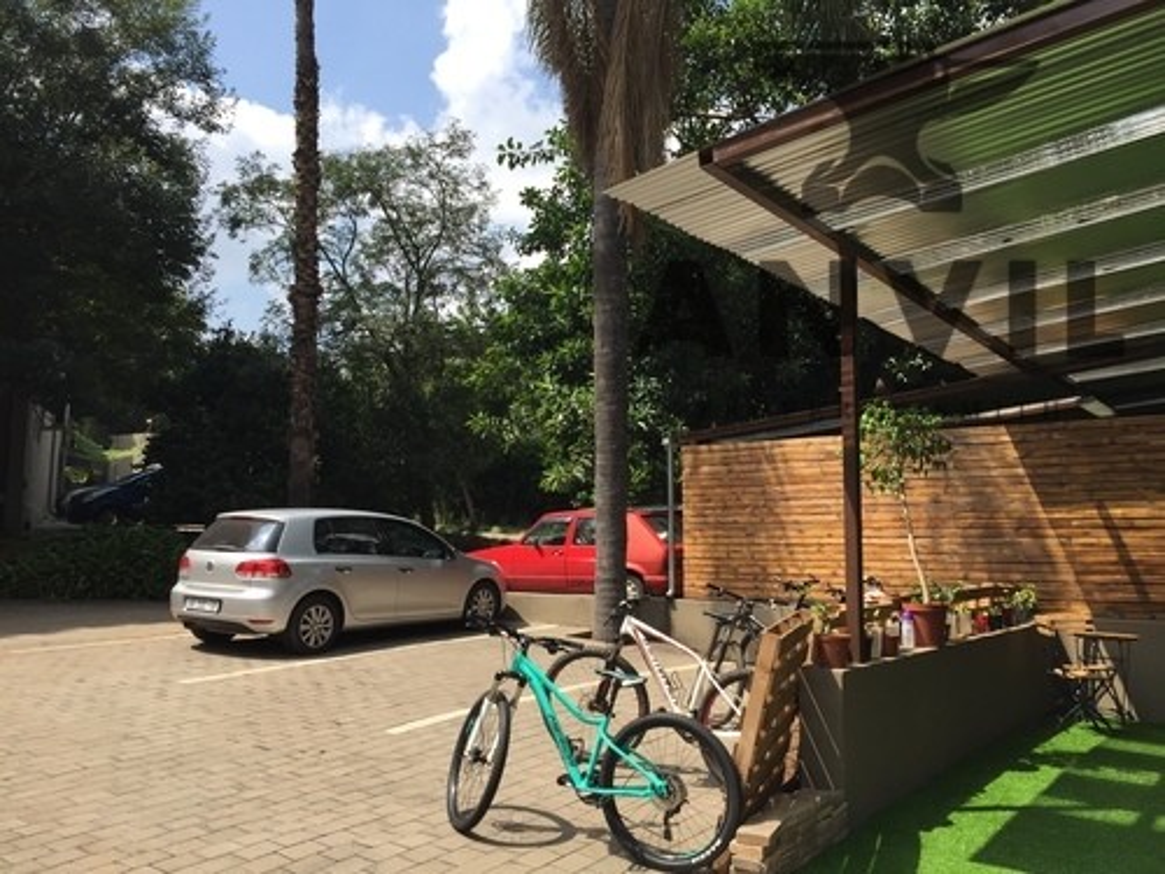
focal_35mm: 29
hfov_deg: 61.7
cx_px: 582
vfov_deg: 48.2
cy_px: 437
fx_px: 976
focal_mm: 4.15
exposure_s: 1/1464
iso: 32
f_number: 2.2
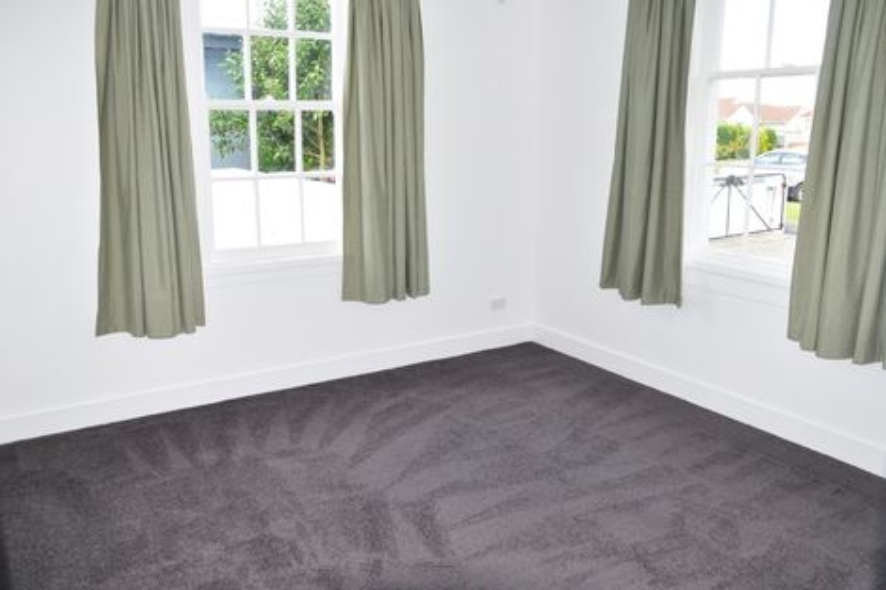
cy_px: 295
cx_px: 443
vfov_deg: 47.9
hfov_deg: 67.4
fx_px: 664
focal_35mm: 27
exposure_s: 1/200
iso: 1800
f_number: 11
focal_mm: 18
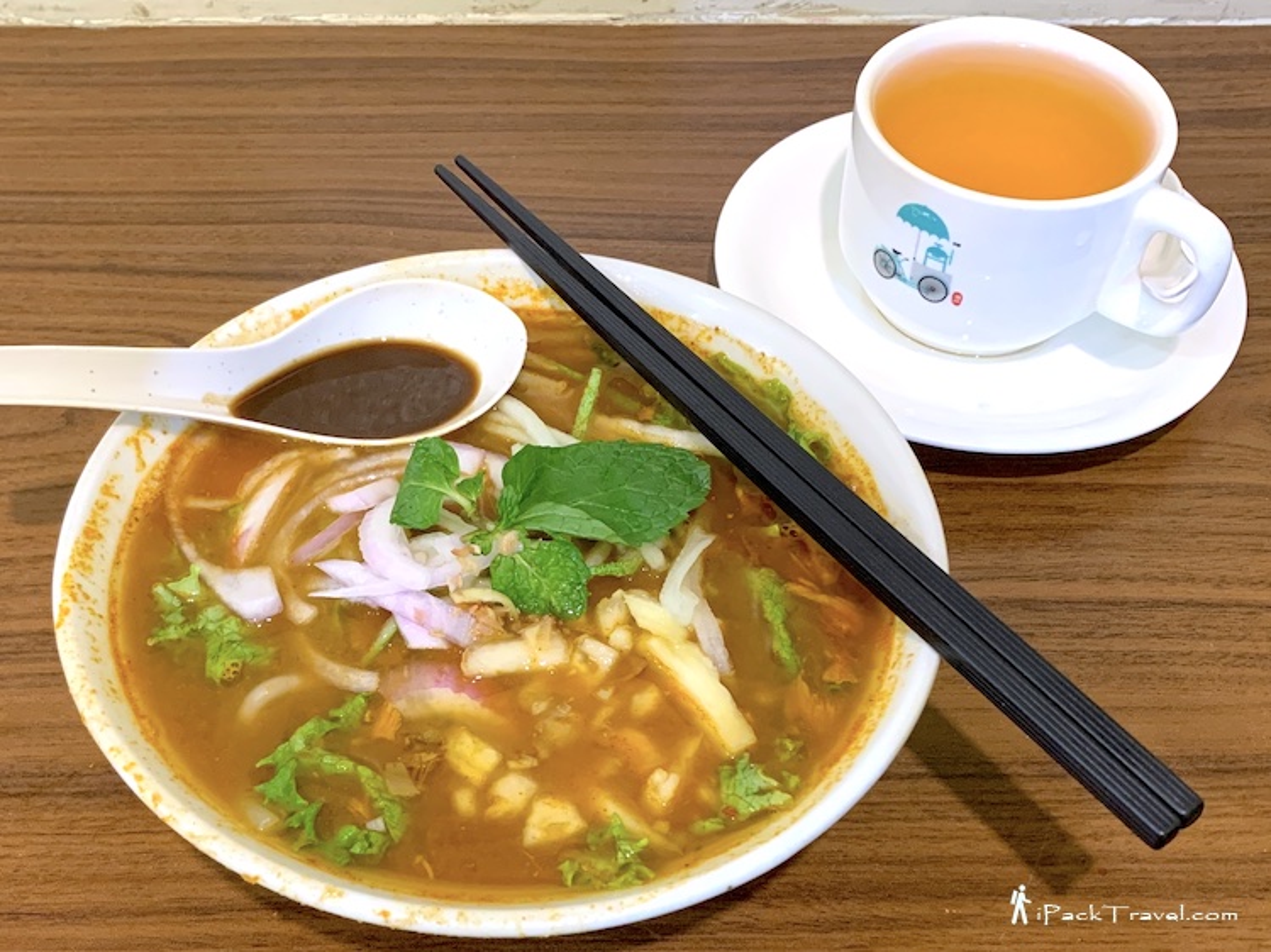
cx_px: 636
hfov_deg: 67.3
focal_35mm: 26
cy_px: 476
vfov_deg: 53.0
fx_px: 954
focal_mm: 4.25
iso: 320
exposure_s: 1/60
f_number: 1.8
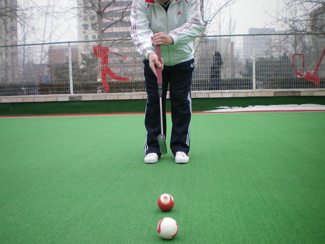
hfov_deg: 49.0
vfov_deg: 37.7
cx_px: 162
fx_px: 357
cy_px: 122
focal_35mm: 38
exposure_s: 1/100
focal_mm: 6.3
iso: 64
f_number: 3.1
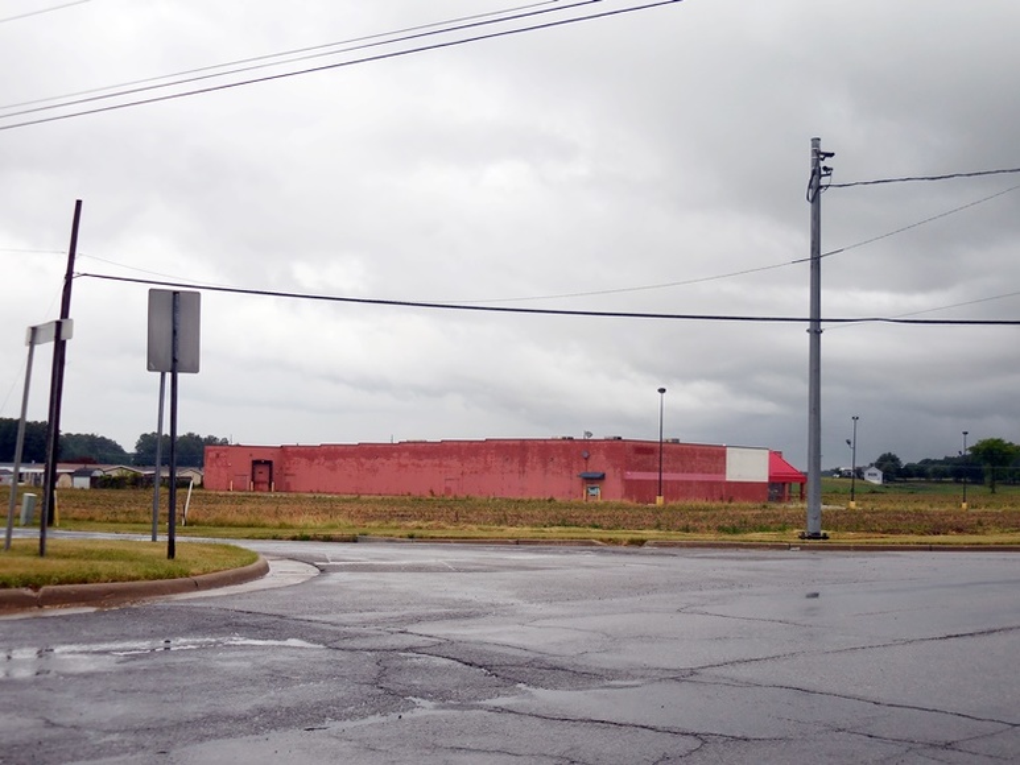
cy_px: 382
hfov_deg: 36.8
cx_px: 510
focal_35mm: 52
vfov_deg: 28.0
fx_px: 1532
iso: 125
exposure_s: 1/160
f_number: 4.3
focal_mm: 9.4
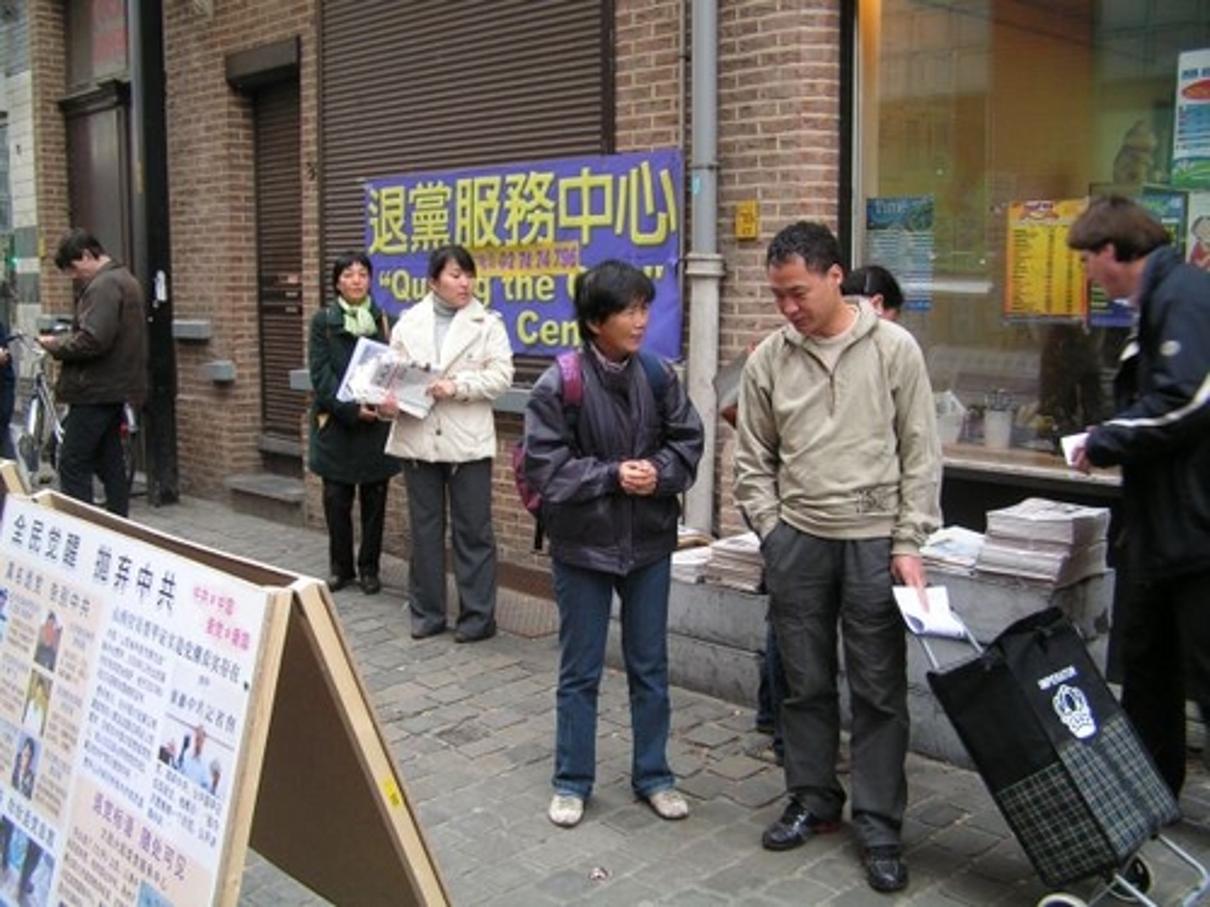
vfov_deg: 37.7
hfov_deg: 49.0
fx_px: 1328
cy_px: 454
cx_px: 605
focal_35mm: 38
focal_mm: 6.3
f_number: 2.8
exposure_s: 1/40
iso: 50
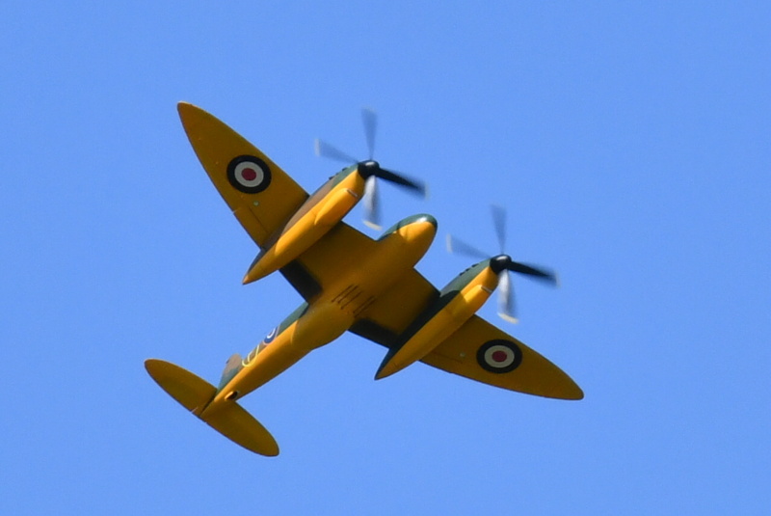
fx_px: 6431
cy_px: 258
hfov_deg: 6.9
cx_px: 386
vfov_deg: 4.6
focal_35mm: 300
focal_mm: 200
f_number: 14
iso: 500
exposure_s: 1/500
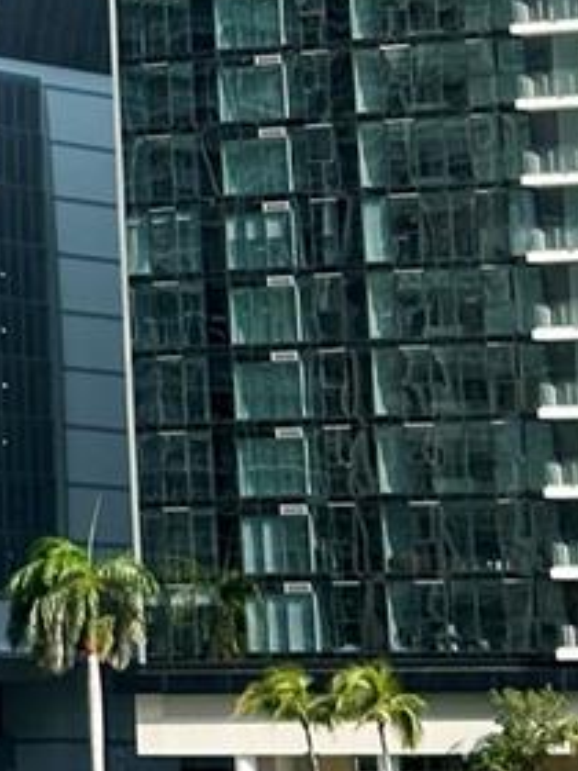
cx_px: -498
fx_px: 4586
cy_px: -542
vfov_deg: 9.2
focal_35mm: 206
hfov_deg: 7.0
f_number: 1.78
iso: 64
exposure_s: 1/2732
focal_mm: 6.86
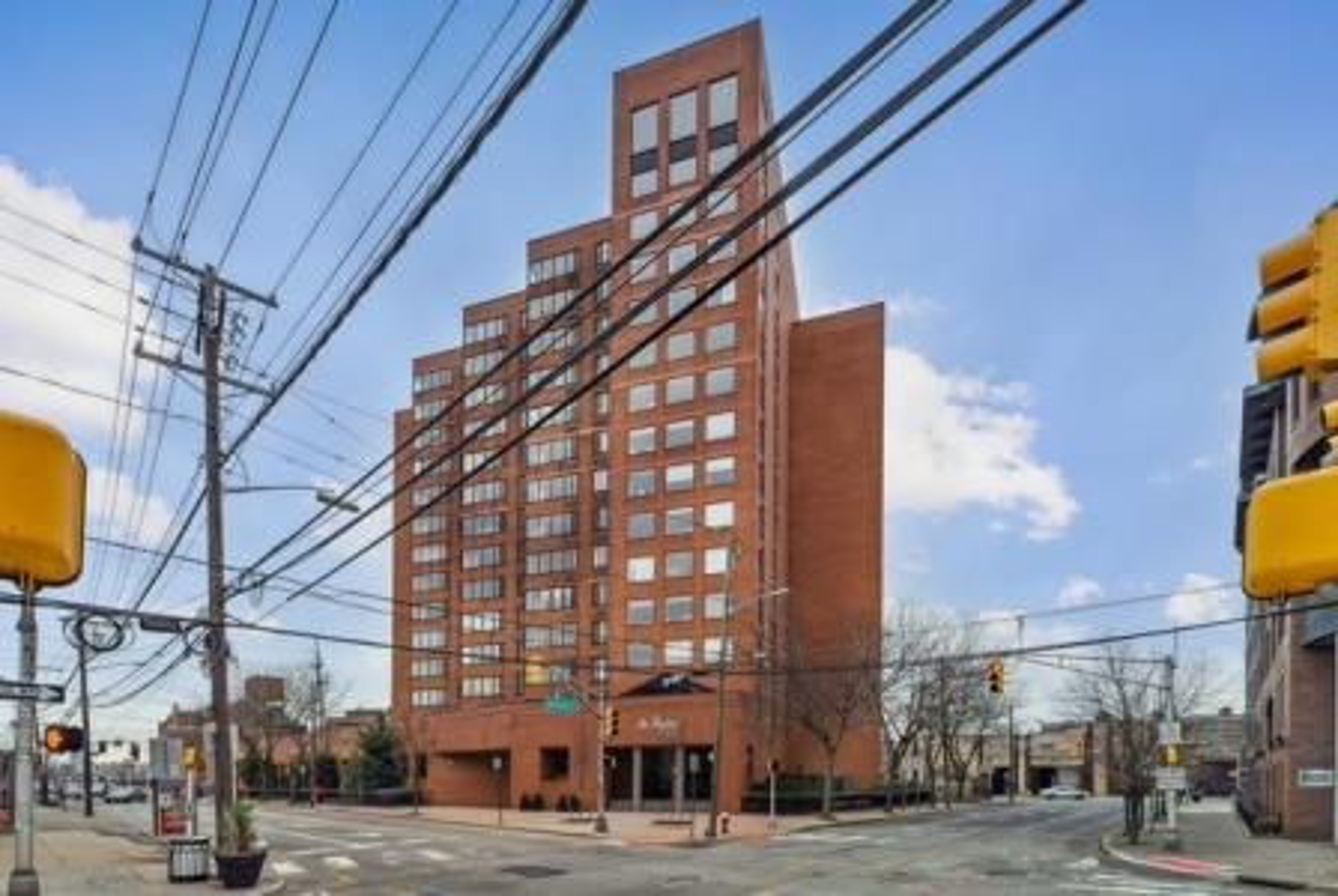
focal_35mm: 14
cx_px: 669
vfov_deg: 81.4
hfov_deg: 104.2
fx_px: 521
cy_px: 448
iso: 125
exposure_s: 1/100
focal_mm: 14
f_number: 8
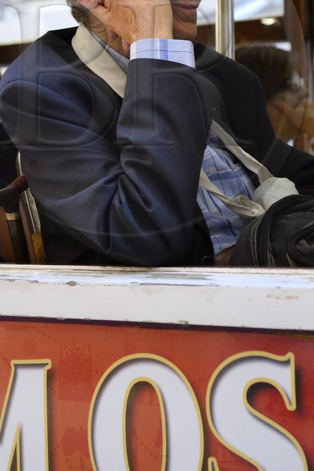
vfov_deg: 18.1
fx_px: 1468
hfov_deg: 12.2
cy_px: 74
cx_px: 125
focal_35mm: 112
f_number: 4
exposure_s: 1/125
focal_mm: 56
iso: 800
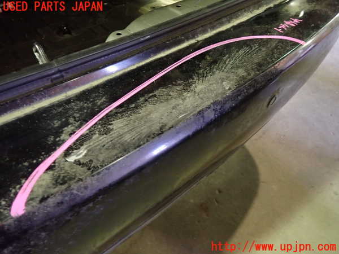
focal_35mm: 25
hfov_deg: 69.4
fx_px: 245
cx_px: 170
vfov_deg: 54.9
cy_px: 127
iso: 800
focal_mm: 4.5
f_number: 2
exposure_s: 1/20
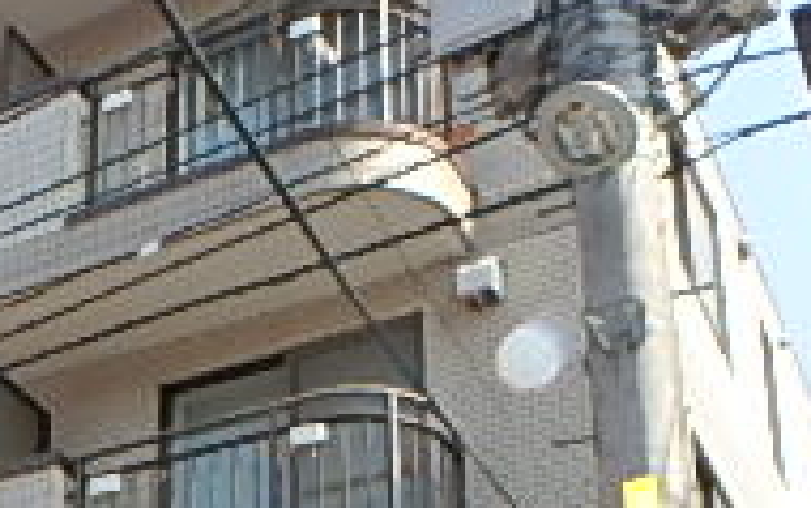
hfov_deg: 25.8
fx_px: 1659
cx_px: -38
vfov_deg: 15.8
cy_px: 798
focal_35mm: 75
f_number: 3.5
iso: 125
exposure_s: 1/500
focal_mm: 3.7
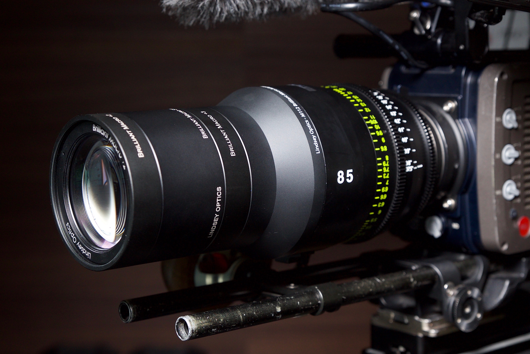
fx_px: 1105
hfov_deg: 27.0
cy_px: 177
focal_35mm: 75
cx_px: 265
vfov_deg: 18.2
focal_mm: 50
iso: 800
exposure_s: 1/40
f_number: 4
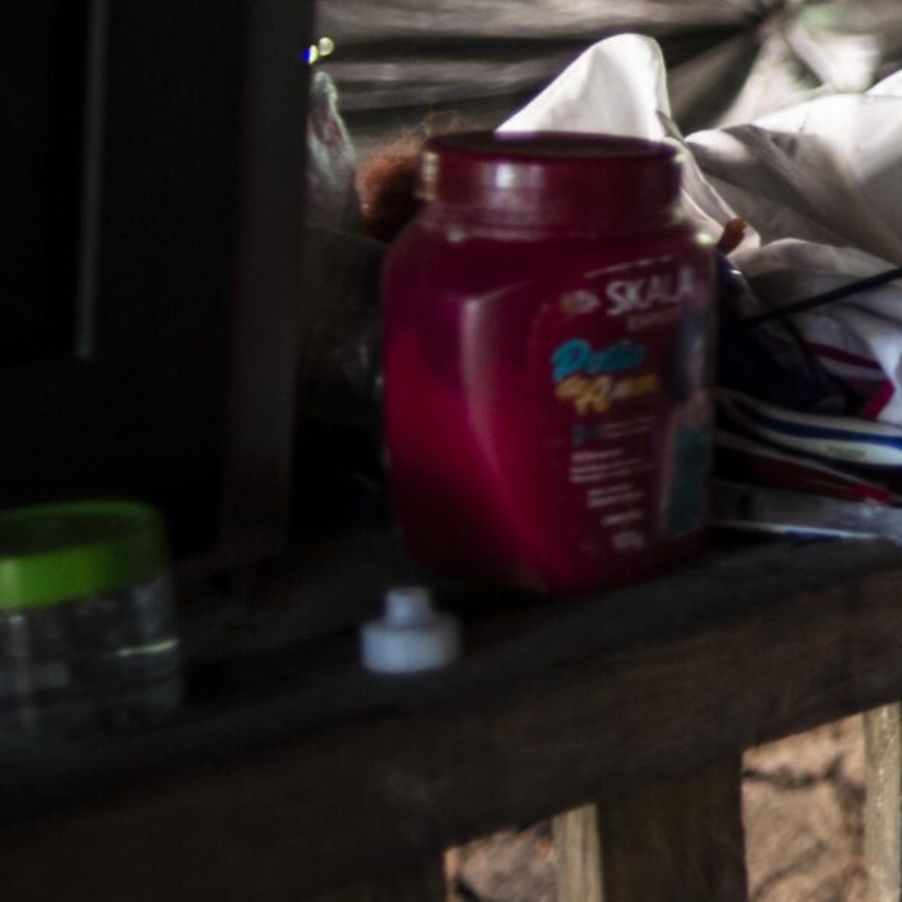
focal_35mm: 127
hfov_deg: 12.7
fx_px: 3744
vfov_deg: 13.6
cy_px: 104
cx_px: 1547
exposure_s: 1/320
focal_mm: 35
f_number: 2
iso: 800
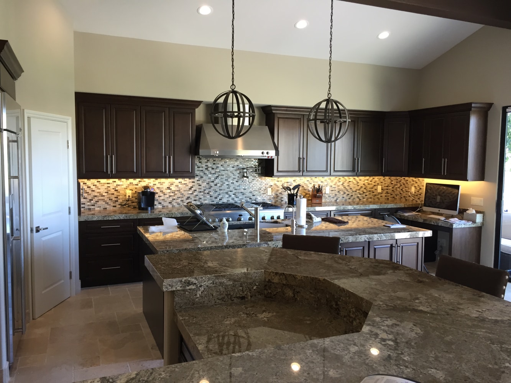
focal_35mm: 29
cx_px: 256
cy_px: 192
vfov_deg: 48.2
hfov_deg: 61.7
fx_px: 428
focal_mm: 4.15
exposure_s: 1/30
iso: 64
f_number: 2.2
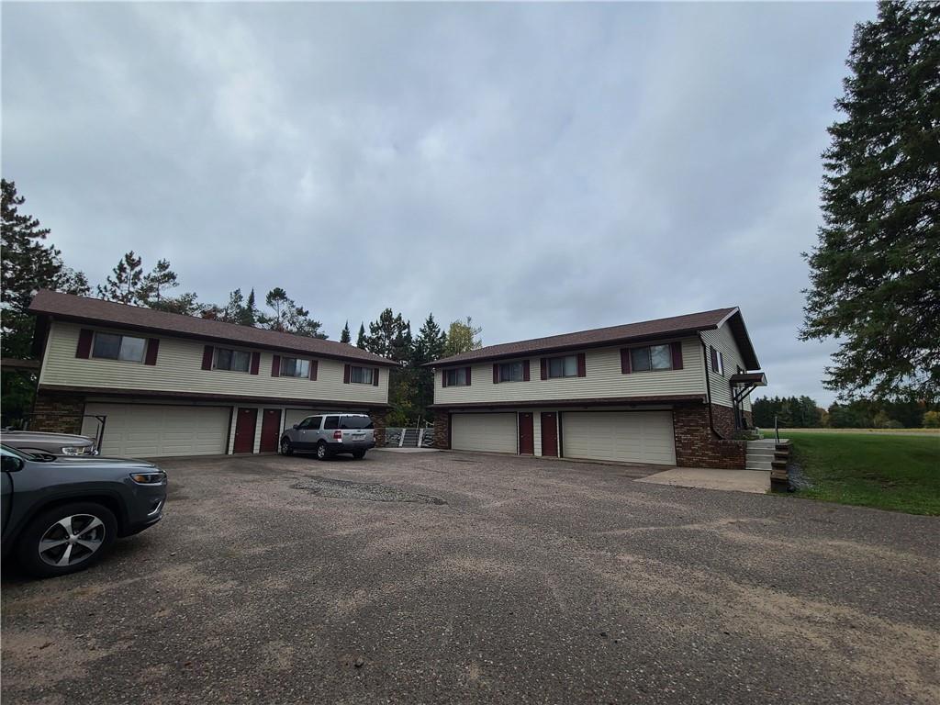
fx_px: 353
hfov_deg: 106.2
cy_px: 352
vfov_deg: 89.9
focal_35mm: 13
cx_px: 470
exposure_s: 1/1869
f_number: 2.2
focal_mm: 2.2
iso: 64
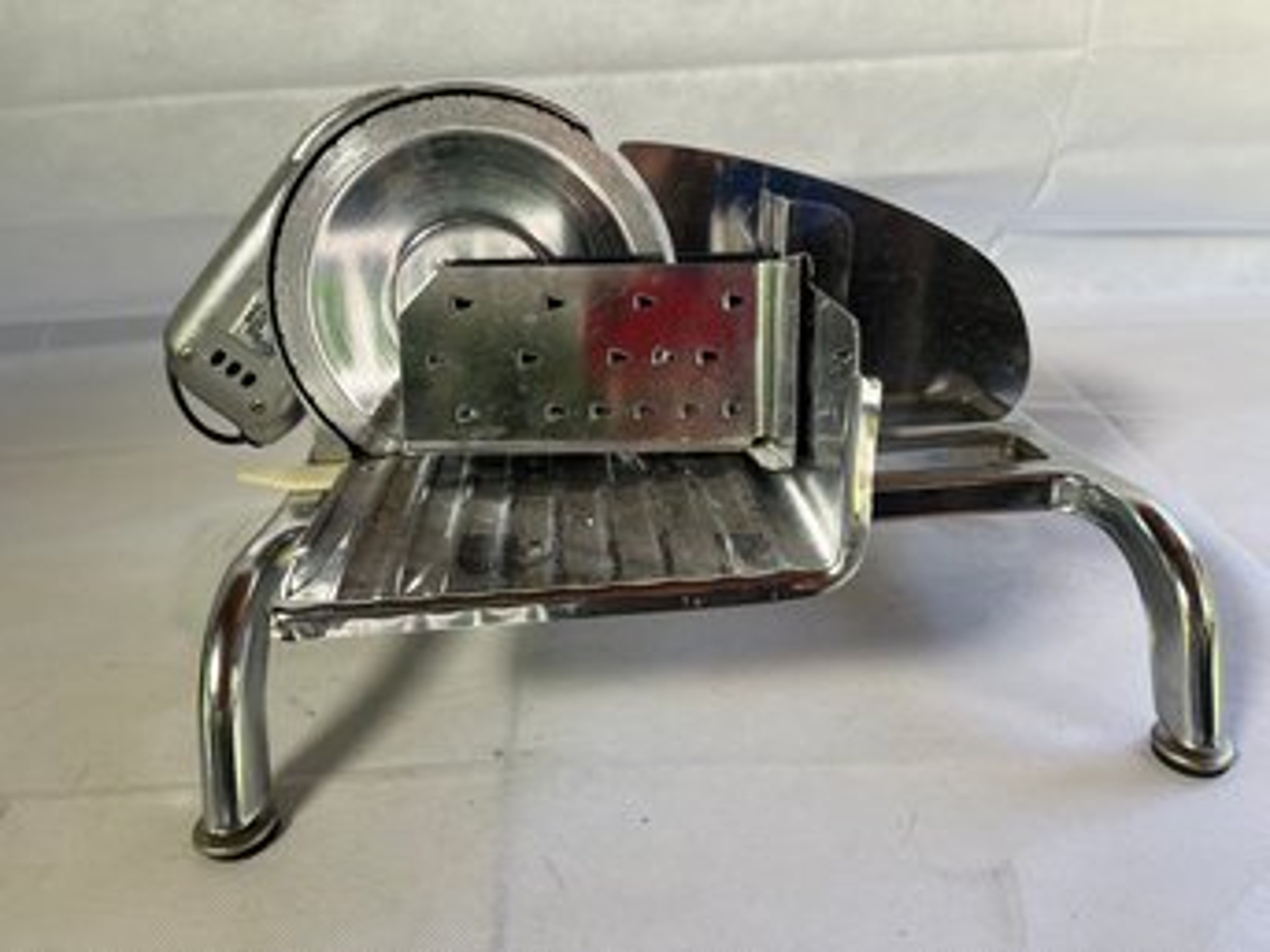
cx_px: 635
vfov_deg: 53.0
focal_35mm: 26
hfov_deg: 67.3
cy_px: 476
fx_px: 954
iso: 32
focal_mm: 5.1
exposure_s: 1/128
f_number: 1.6
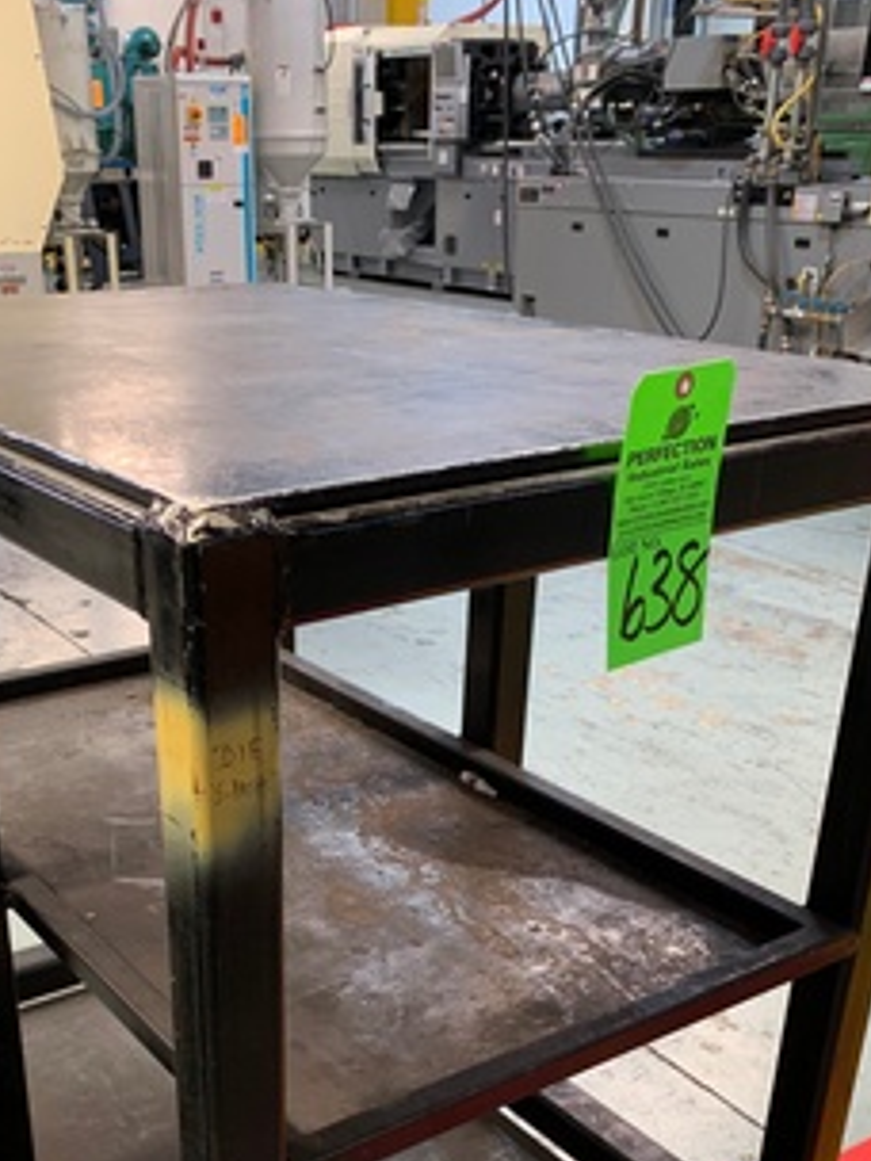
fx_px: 1376
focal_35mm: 41
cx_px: 348
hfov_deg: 35.0
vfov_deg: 43.9
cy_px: 909
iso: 160
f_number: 1.8
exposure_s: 1/60
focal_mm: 4.25
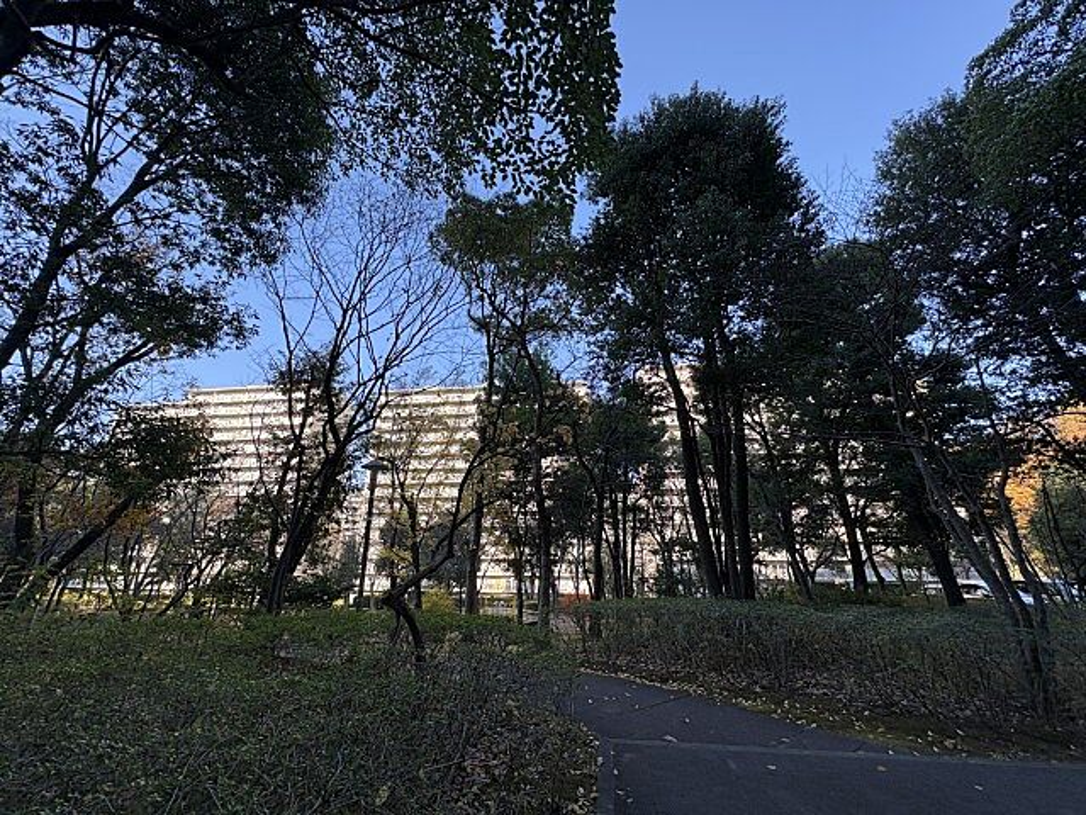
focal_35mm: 14
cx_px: 543
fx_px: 439
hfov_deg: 102.1
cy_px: 408
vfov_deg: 85.7
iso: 50
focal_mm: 2.22
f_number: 2.2
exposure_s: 1/290
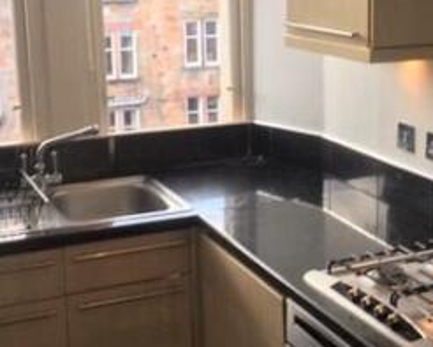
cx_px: 288
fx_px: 859
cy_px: 115
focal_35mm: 67
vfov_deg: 22.7
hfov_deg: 28.1
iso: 25
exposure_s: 1/100
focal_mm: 4.15
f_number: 2.2
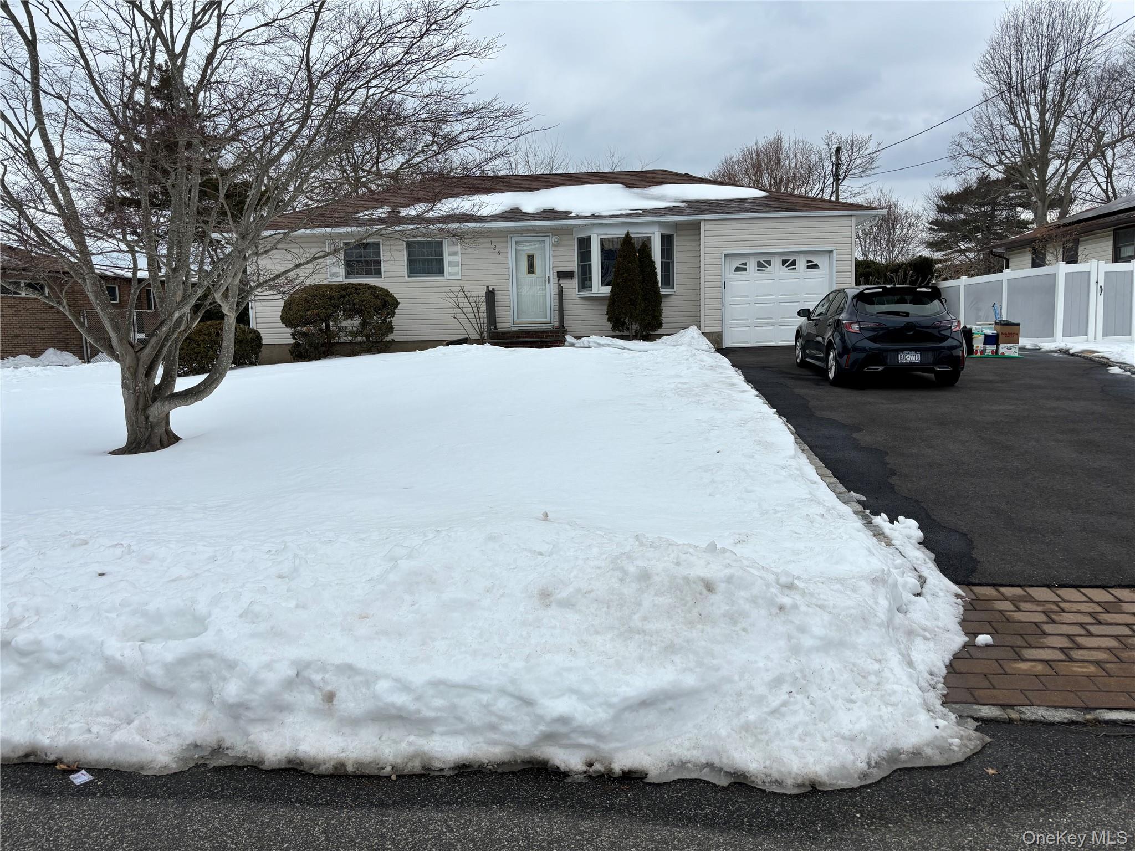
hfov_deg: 67.3
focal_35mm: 26
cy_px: 426
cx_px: 568
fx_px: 852
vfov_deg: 53.1
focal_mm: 5.96
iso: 50
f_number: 1.6
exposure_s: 1/2778
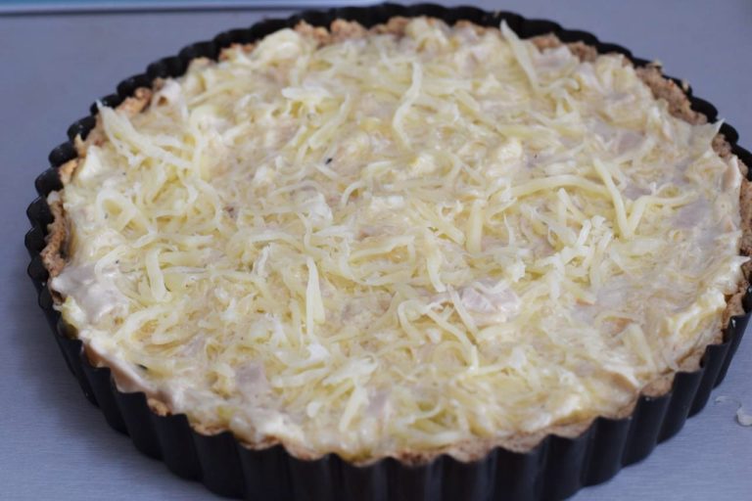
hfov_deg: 27.0
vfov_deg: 18.2
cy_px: 250
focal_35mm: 75
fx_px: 1567
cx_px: 376
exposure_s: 1/80
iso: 800
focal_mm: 50
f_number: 5.6
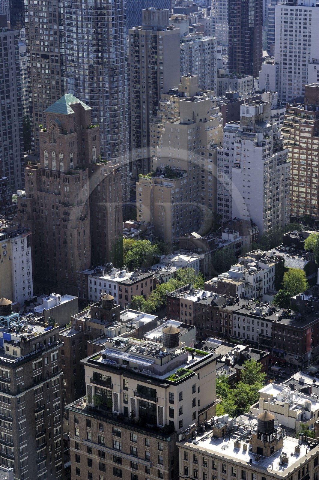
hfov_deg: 15.2
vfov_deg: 22.6
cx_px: 160
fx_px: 1198
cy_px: 240
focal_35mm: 90
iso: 200
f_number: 6.3
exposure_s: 1/250
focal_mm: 90
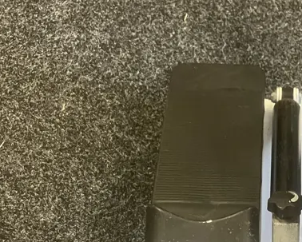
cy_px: 264
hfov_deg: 24.7
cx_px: 291
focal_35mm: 74
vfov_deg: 19.8
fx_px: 662
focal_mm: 3.99
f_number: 1.8
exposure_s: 1/50
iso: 320
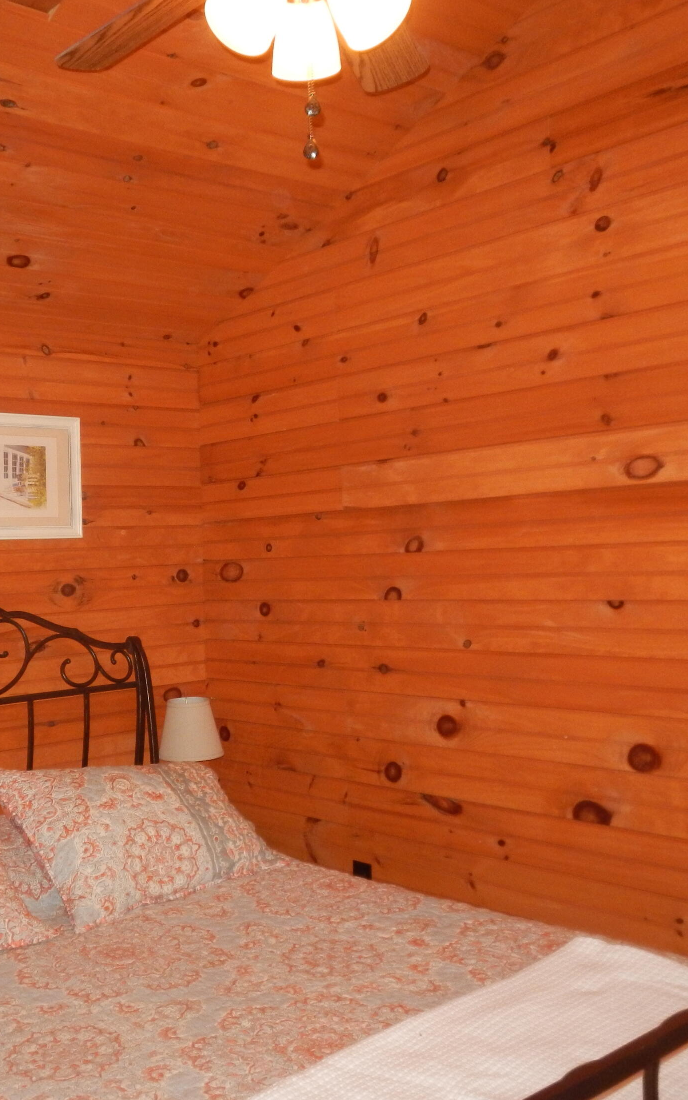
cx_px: 201
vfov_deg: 54.0
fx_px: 1080
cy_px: 540
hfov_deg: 34.8
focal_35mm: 36
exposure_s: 1/30
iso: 360
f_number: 3.2
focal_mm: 4.5
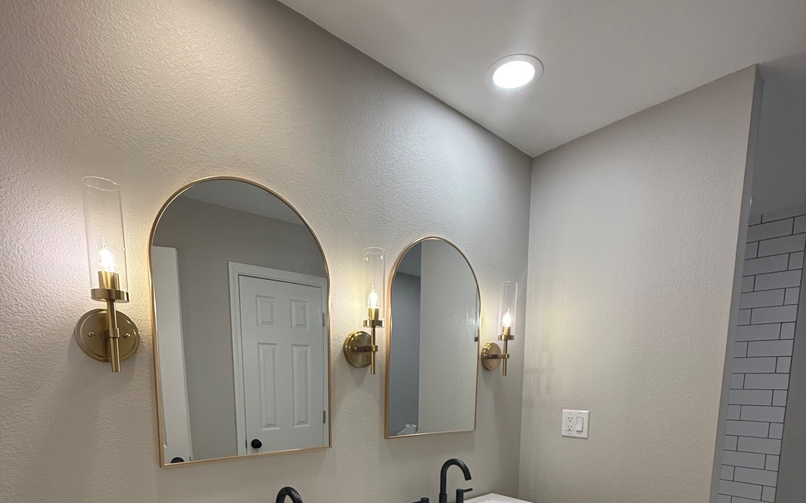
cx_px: 400
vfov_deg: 53.4
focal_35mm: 20
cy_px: 437
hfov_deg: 85.1
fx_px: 439
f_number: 2.2
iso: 125
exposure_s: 1/120
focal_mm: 2.22
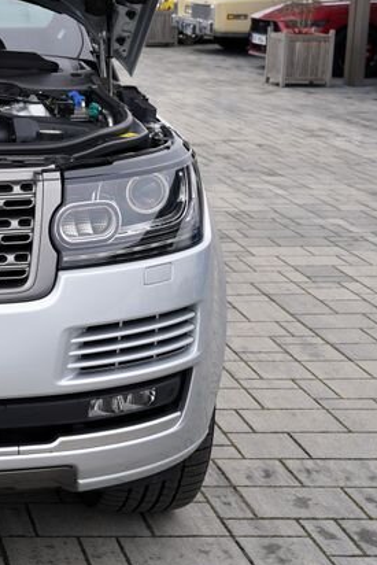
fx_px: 1208
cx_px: -180
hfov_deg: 16.3
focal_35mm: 77
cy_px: 171
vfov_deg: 26.1
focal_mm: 31
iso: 100
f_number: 5.6
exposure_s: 1/160
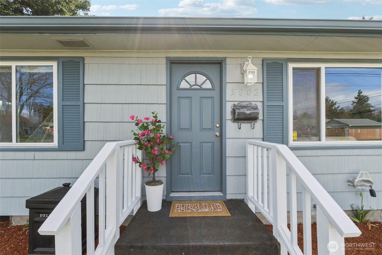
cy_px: 128
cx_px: 191
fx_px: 159
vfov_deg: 77.3
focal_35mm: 15
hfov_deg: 100.4
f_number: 10
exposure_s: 1/125
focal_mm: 10
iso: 250
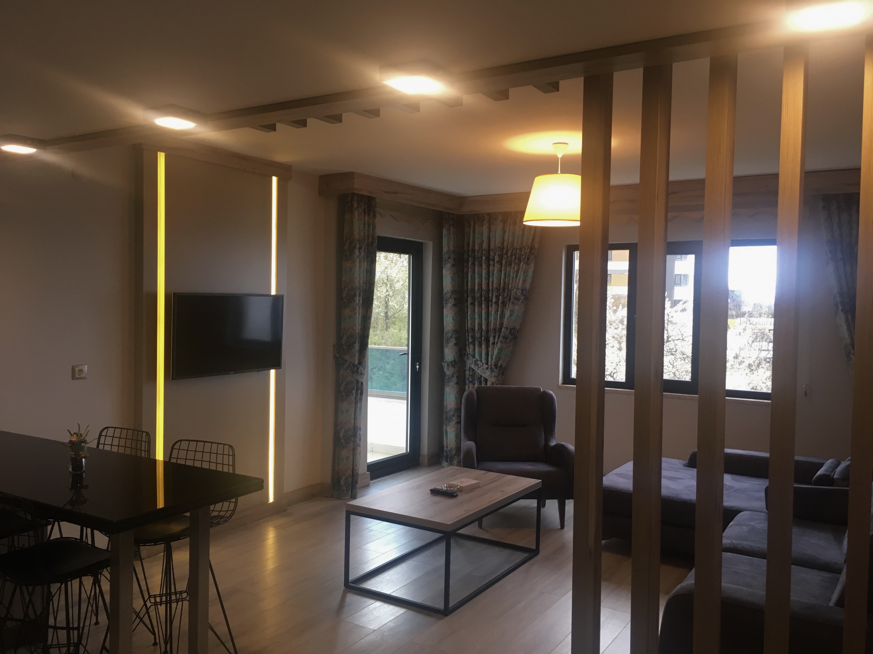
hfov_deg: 61.7
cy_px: 327
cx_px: 436
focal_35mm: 29
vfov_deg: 48.2
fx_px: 731
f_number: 2.2
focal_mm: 4.15
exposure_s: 1/33
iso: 100
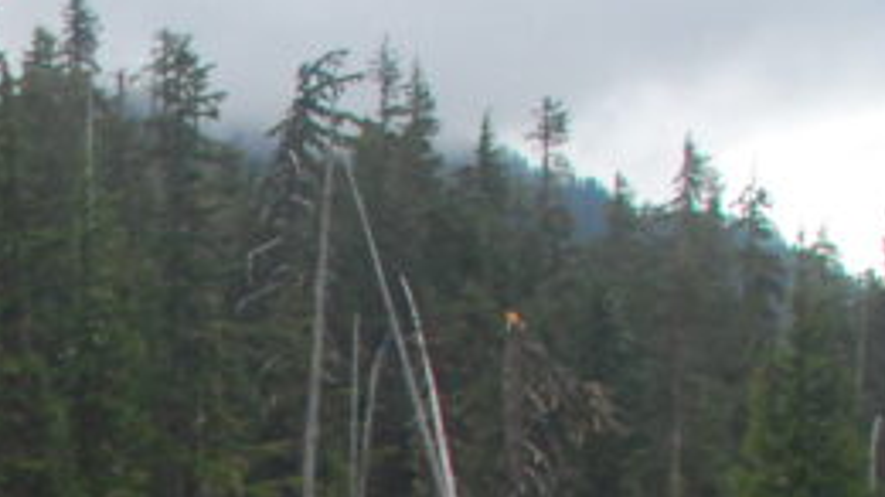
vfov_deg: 9.2
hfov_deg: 14.8
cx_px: -786
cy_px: 989
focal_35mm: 124
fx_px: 2909
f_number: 9
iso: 1000
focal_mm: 20
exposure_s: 1/320
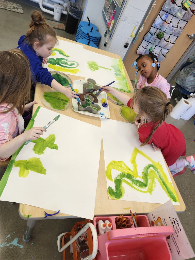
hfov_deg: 58.9
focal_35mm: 23
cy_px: 130
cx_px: 98
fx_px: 173
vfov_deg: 73.9
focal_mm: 5.54
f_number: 1.8
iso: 100
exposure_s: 1/120
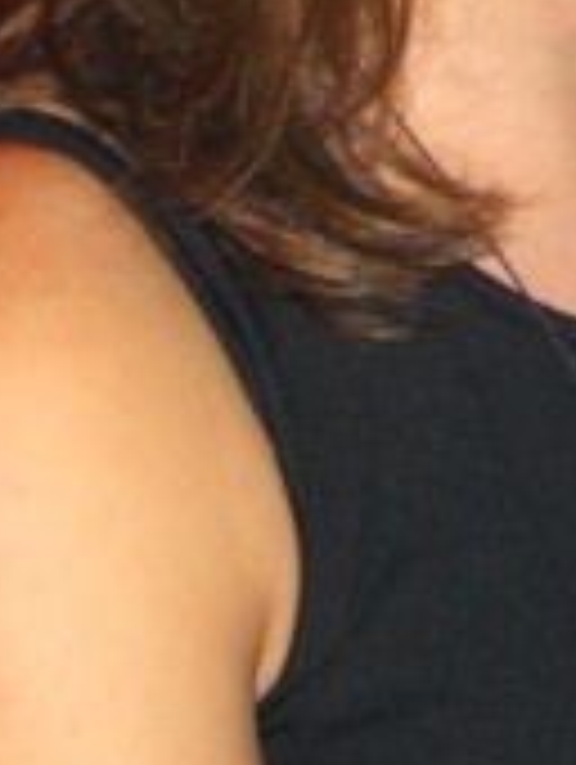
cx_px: 1008
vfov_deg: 7.3
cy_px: -324
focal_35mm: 268
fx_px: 5931
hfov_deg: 5.5
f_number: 3.6
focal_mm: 11.8
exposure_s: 1/60
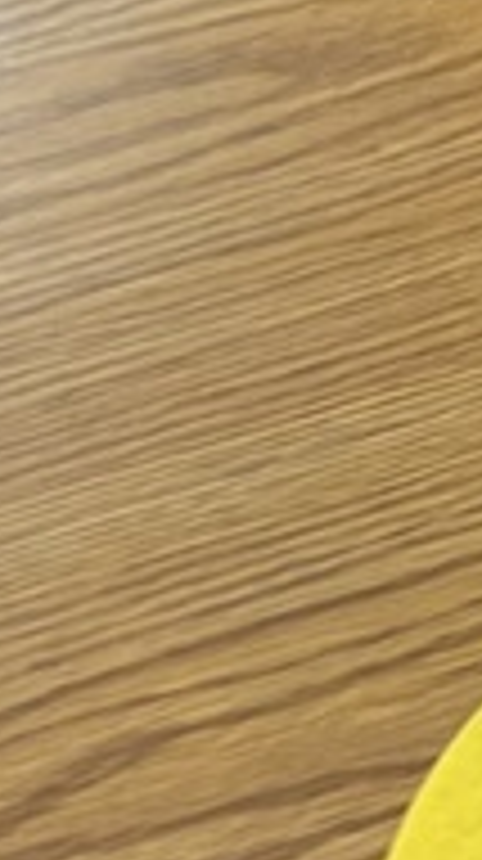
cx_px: 396
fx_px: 3464
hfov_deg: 7.9
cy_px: -1247
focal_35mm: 152
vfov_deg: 11.5
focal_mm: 5.7
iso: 80
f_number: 1.5
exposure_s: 1/60
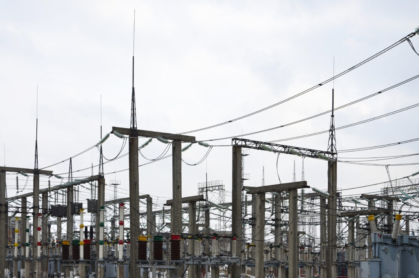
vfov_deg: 22.5
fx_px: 697
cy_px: 139
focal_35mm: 60
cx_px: 210
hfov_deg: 33.5
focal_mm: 40
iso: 200
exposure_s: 1/320
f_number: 7.1
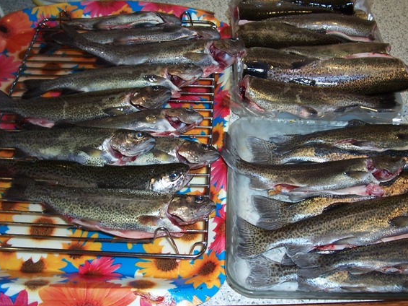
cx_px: 226
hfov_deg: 50.1
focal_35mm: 37
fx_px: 436
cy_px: 153
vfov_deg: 38.6
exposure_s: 1/60
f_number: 2.7
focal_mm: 5.6
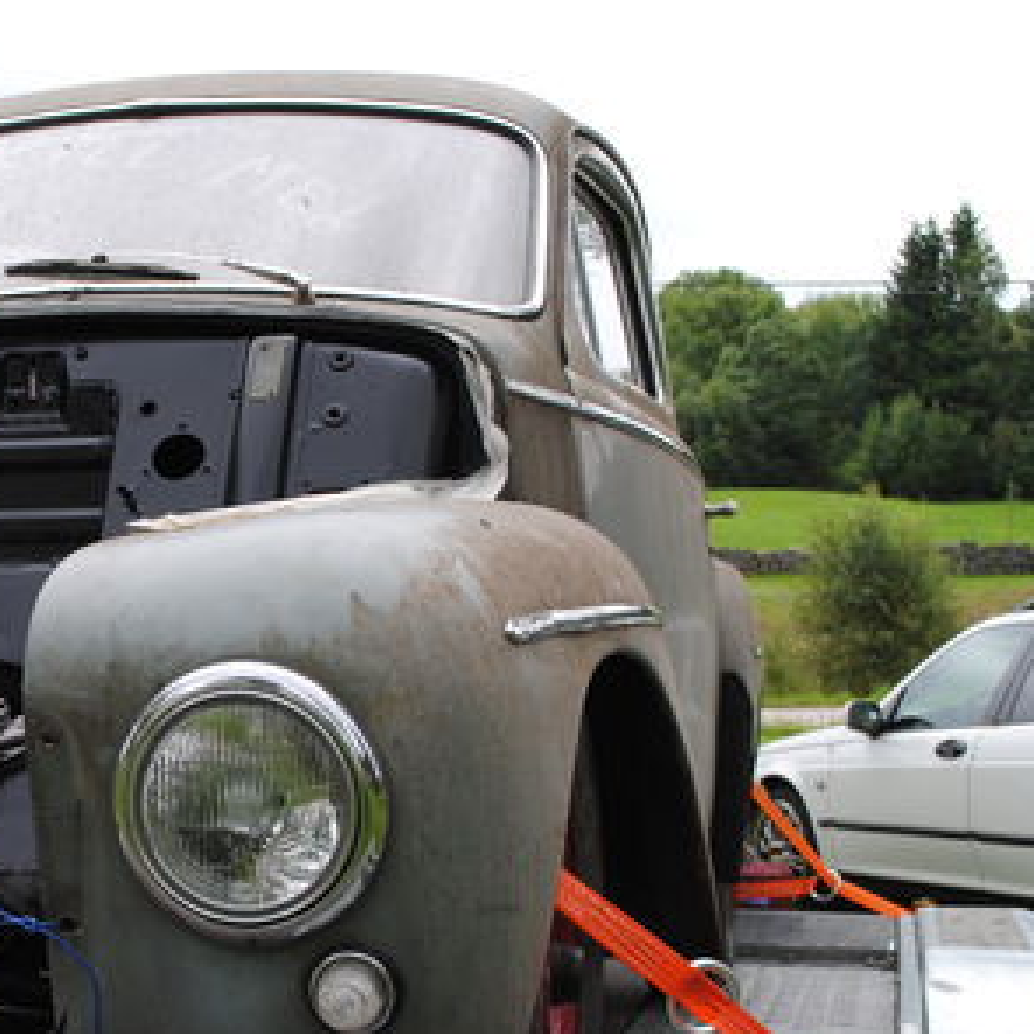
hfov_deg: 23.0
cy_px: 596
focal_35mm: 72
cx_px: 4
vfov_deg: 24.0
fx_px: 2433
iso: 200
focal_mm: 26
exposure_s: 1/125
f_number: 5.6
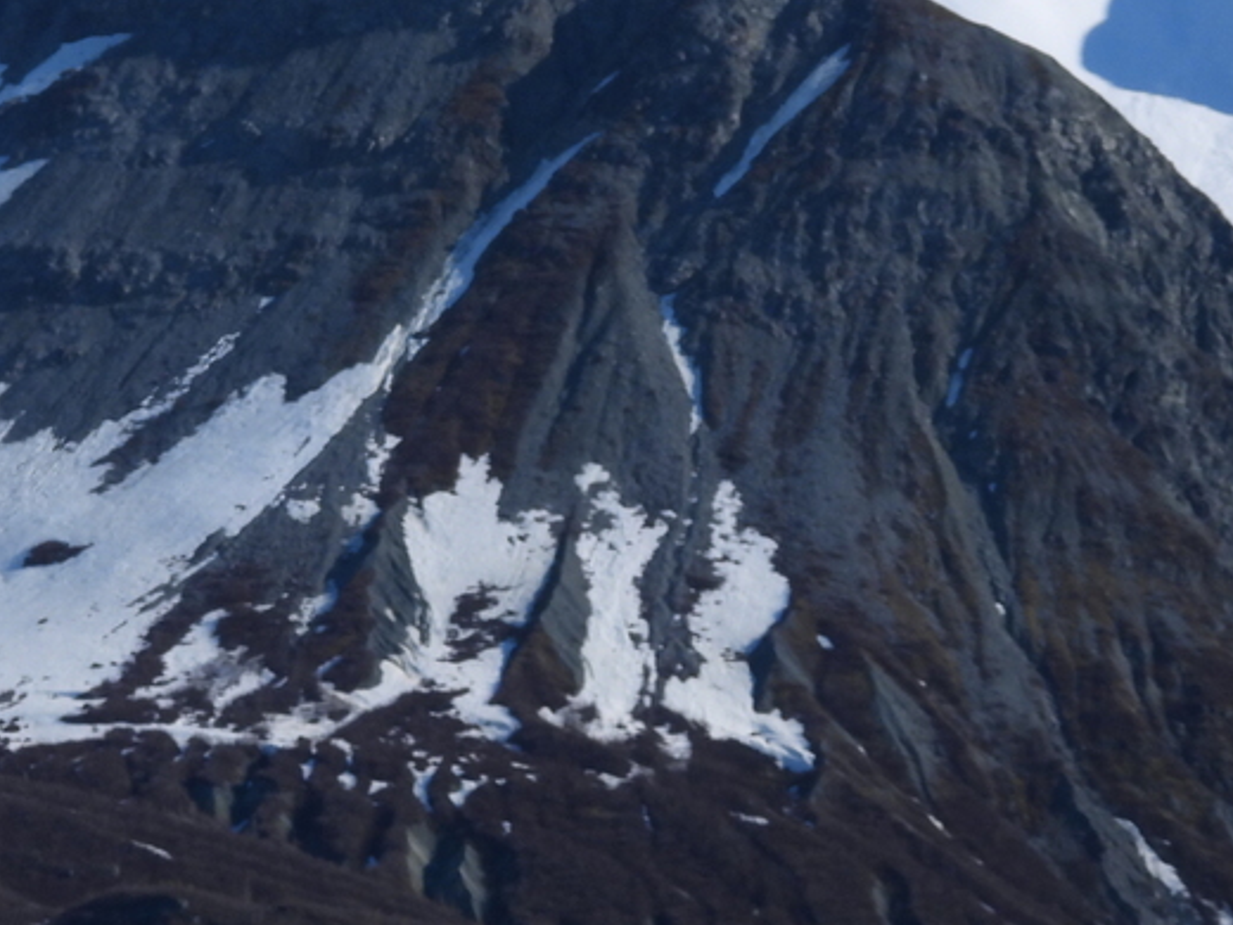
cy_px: 109
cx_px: -119
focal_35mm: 369
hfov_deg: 5.4
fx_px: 13144
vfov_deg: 4.0
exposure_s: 1/1600
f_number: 4.5
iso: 100
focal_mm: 26.8
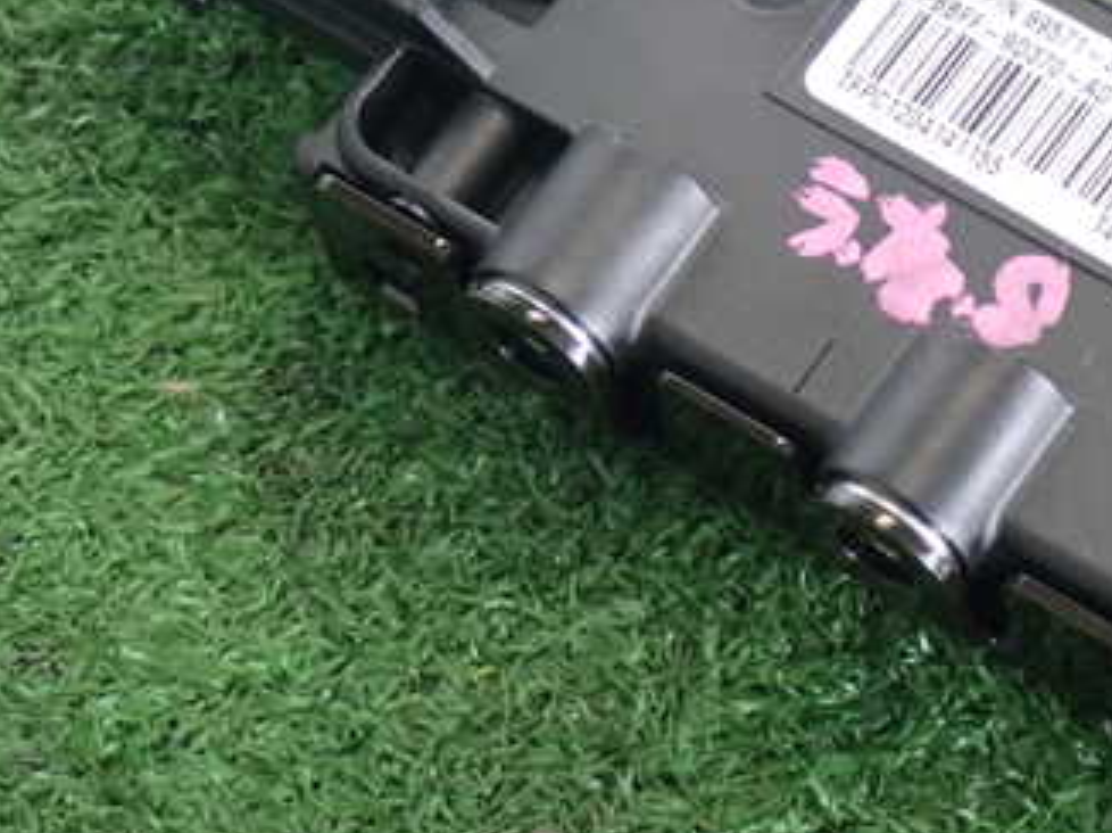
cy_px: 123
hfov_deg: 12.2
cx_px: 901
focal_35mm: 162
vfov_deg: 9.1
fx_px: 5200
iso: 800
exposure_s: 1/25
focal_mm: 15.66
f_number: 4.5
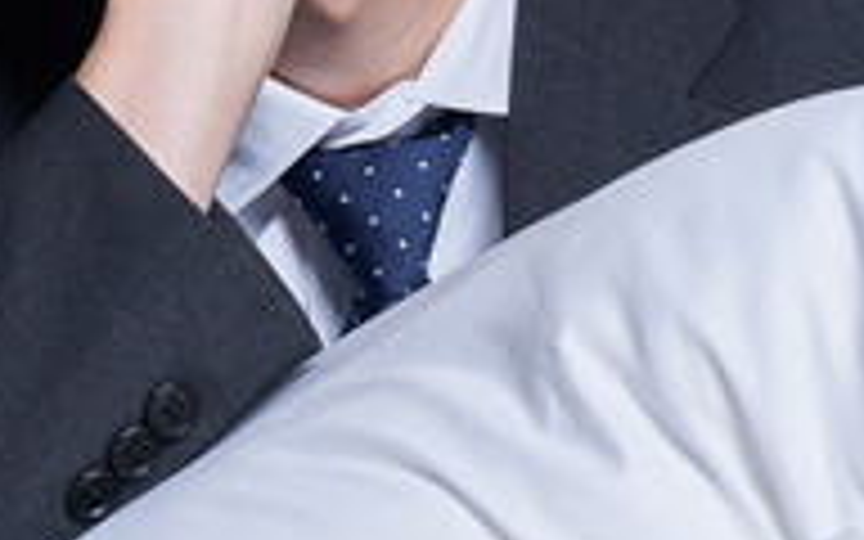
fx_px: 6852
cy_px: -184
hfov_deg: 7.1
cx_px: -266
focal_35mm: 291
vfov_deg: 4.5
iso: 200
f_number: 8
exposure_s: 1/160
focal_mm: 61
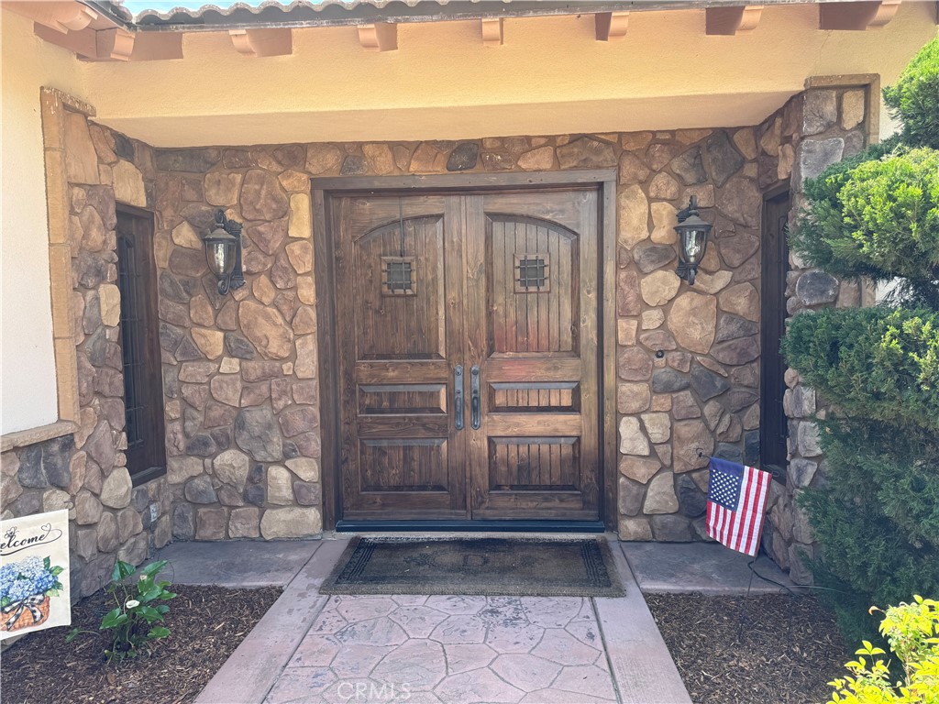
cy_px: 352
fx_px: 651
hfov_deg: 71.6
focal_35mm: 24
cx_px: 470
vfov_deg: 56.8
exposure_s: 1/491
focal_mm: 6.76
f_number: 1.78
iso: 80
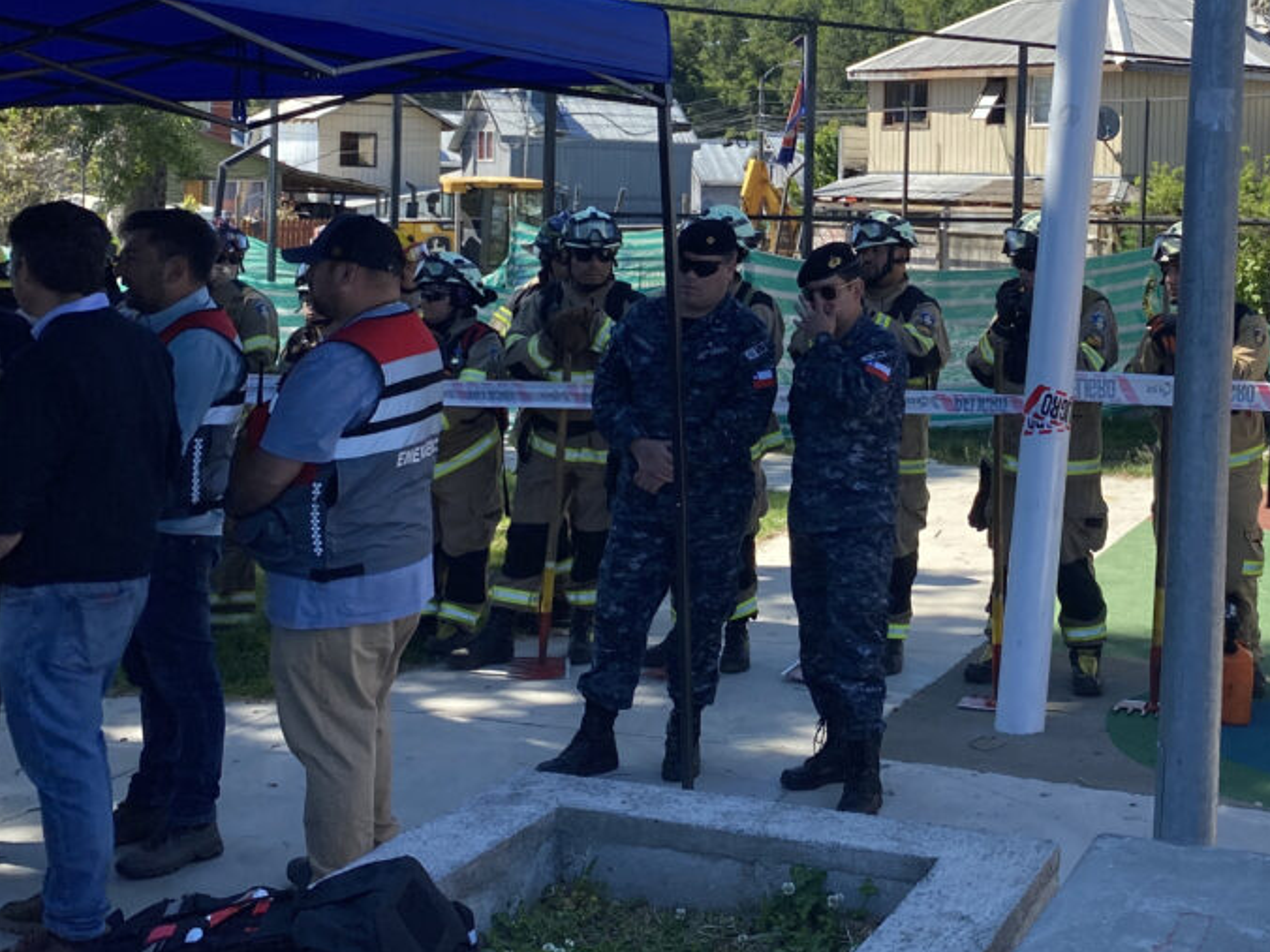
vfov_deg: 28.5
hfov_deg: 37.1
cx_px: 981
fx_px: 1834
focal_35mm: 50
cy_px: 206
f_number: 1.8
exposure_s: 1/1484
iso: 32
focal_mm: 4.25
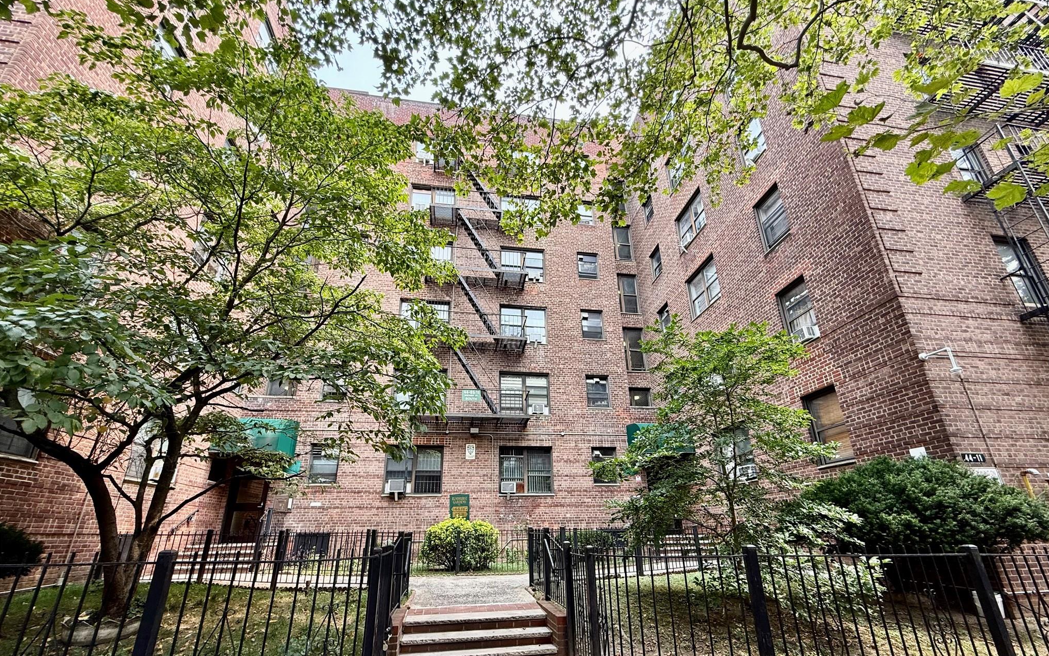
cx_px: 529
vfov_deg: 74.2
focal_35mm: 15
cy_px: 382
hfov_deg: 101.5
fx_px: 429
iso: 64
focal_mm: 2.22
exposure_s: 1/203
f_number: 2.2
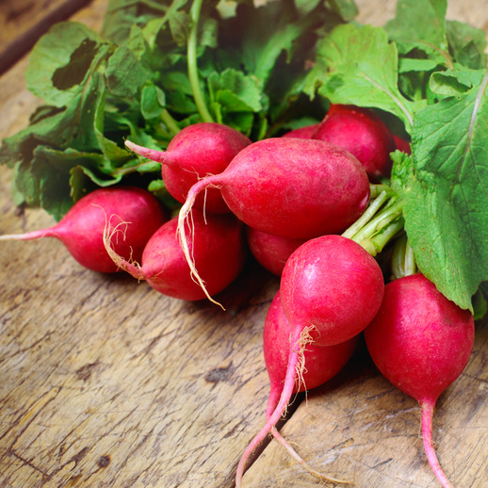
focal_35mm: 64
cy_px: 244
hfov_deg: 26.8
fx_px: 1021
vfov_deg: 26.9
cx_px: 314
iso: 100
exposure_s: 1/100
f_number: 9
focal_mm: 50
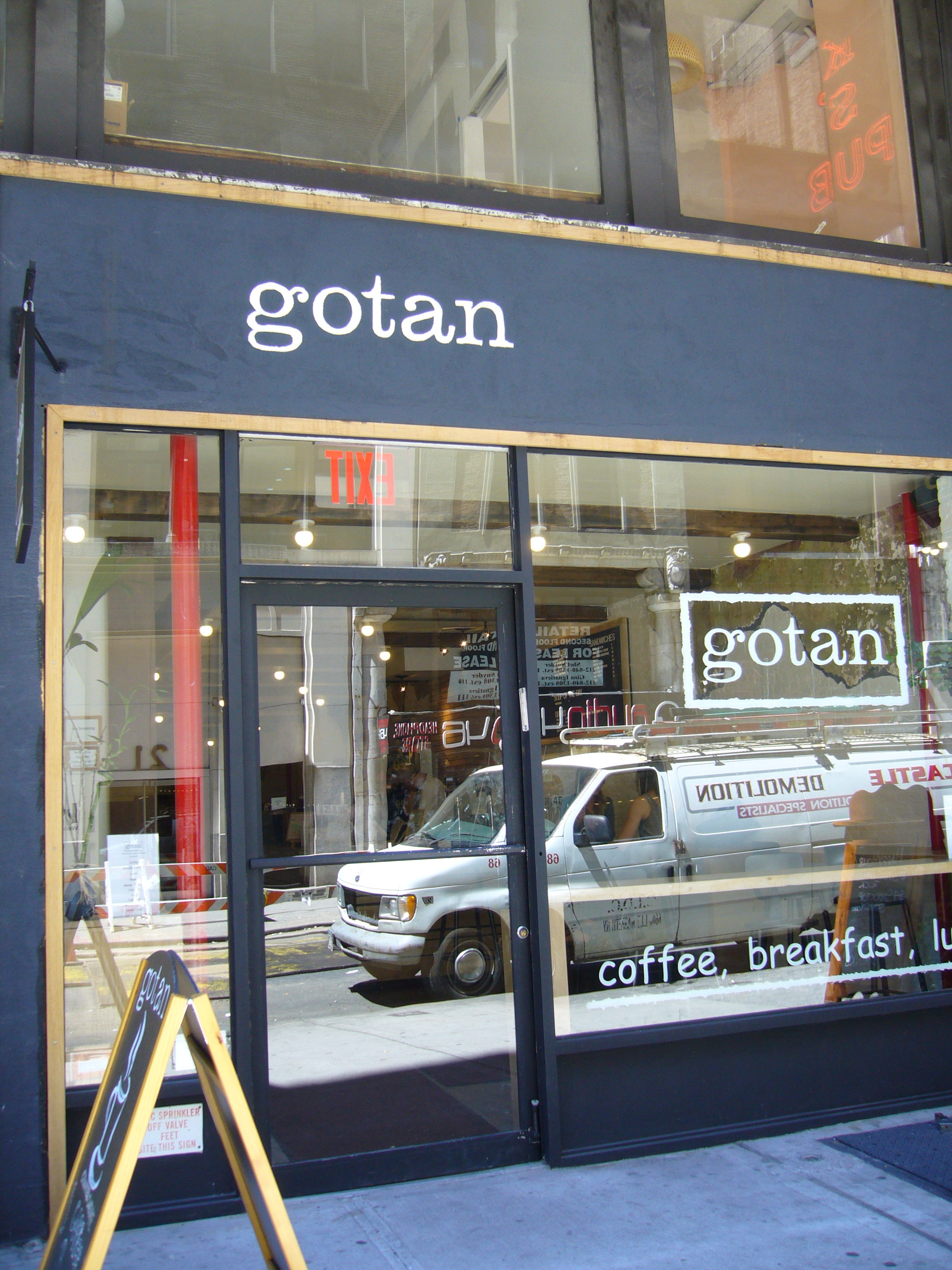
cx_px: 476
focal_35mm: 35
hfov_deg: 40.7
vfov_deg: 52.6
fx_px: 1283
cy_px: 635
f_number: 2.8
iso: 80
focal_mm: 5.8
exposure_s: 1/60
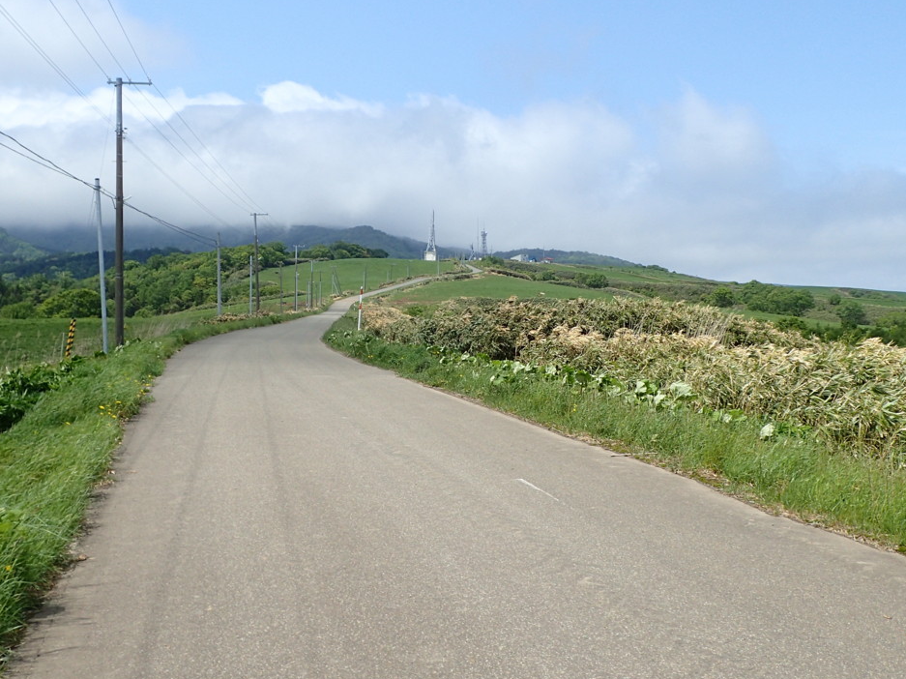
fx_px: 1073
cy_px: 281
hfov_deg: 45.8
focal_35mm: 41
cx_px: 433
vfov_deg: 35.0
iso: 100
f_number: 9
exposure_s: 1/200
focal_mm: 5.5
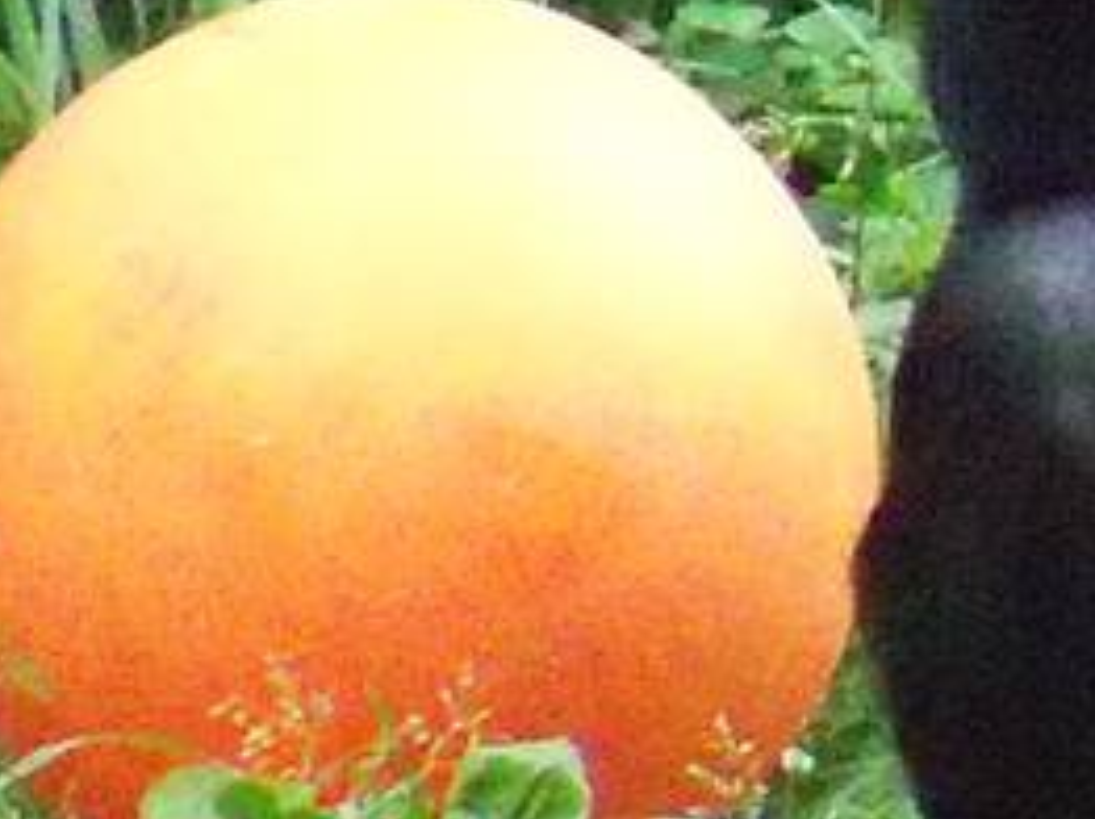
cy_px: -414
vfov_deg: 0.8
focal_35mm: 1748
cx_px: 3243
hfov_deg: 1.1
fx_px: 55243
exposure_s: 1/500
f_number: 4.5
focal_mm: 50.6
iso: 1250
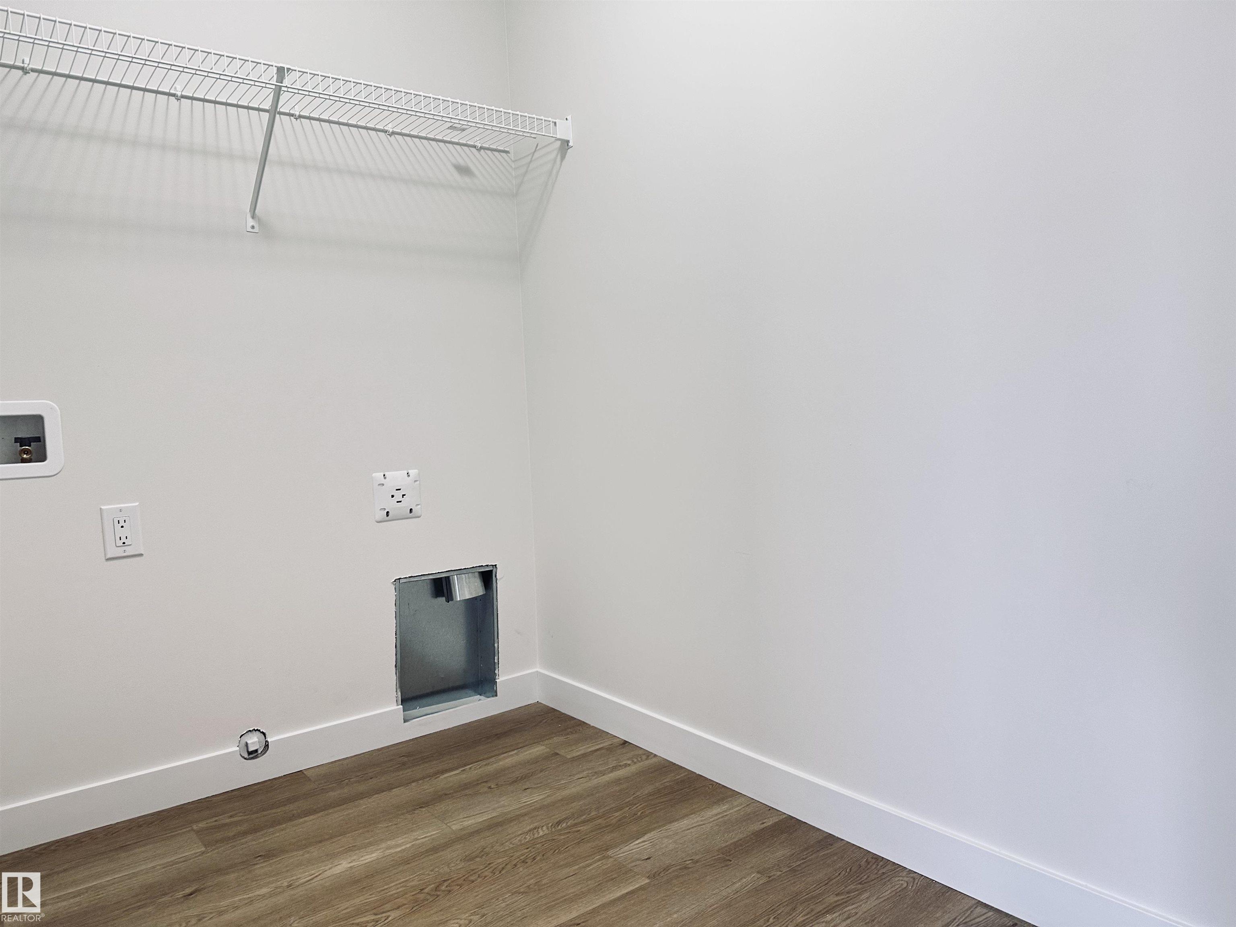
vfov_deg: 56.8
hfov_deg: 71.6
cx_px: 618
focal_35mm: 24
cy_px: 464
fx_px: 857
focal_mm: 6.86
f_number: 1.78
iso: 125
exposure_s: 1/60
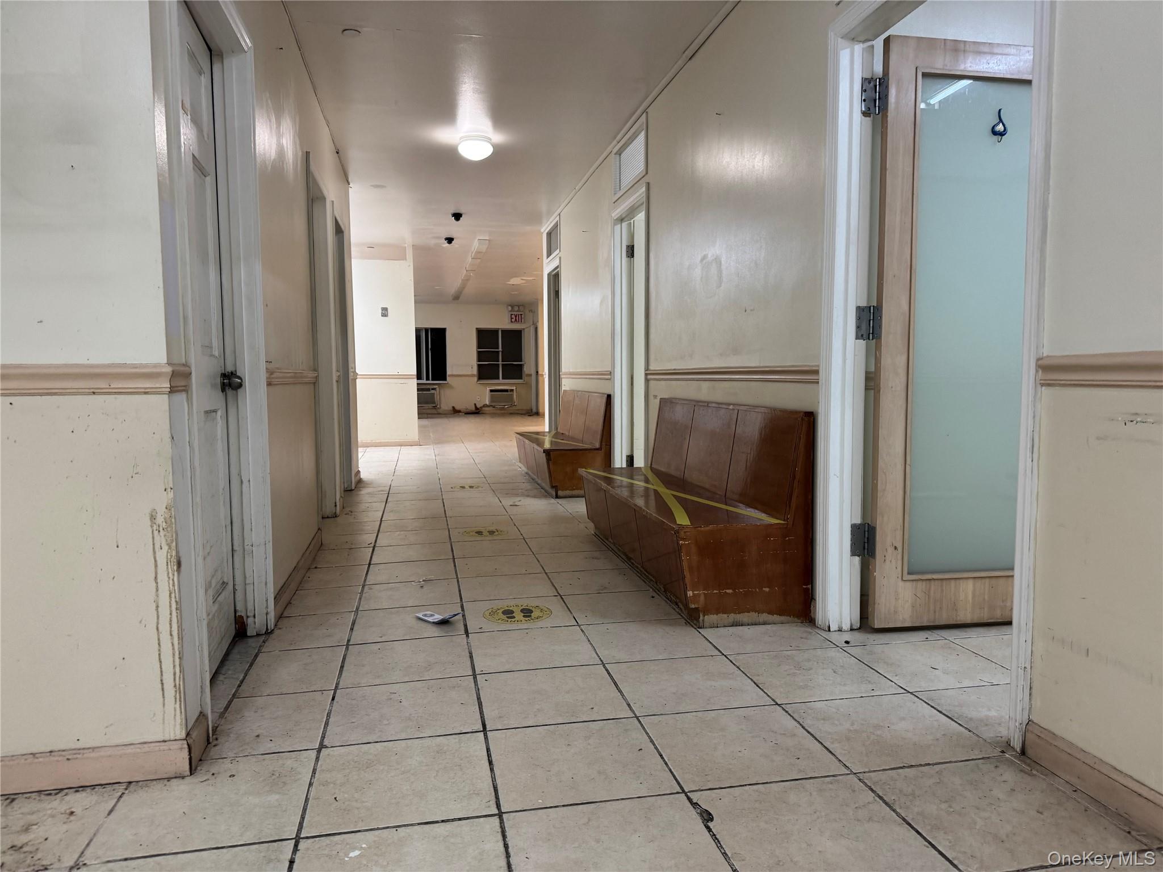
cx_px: 582
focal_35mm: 24
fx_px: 806
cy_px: 436
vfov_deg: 56.8
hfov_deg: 71.6
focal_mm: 6.76
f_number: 1.78
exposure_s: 1/120
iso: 200
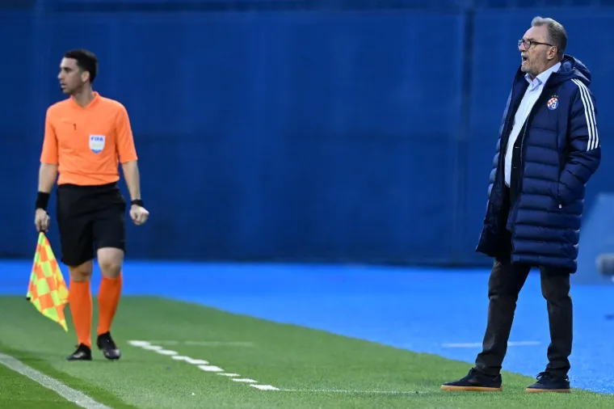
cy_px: 204
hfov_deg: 5.2
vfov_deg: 3.4
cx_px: 307
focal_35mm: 400
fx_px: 6819
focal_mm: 400
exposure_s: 1/1250
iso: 4000
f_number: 4
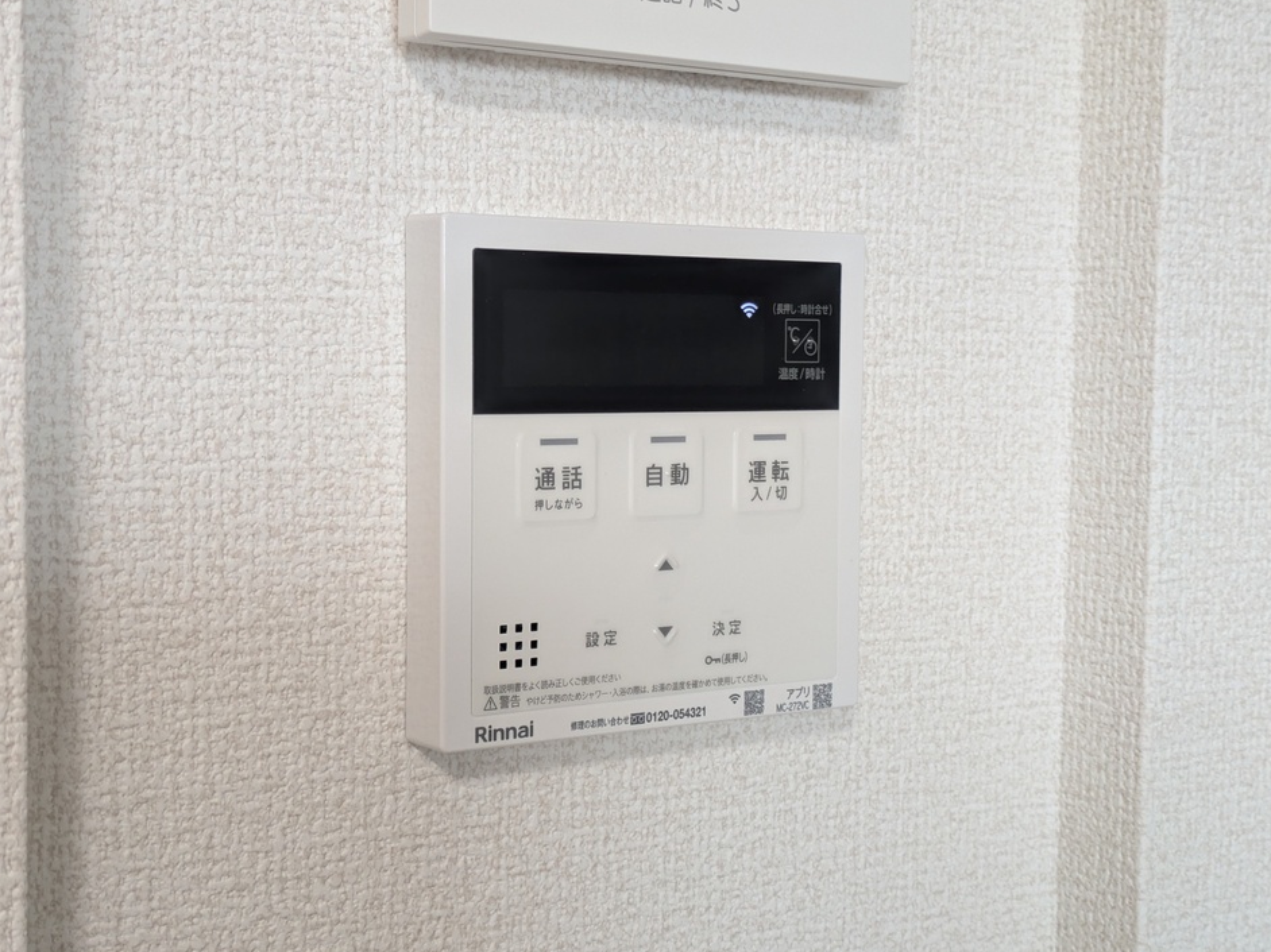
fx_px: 1909
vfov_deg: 28.0
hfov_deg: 36.8
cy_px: 479
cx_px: 626
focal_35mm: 52
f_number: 1.89
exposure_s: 1/24
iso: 80
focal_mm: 5.43
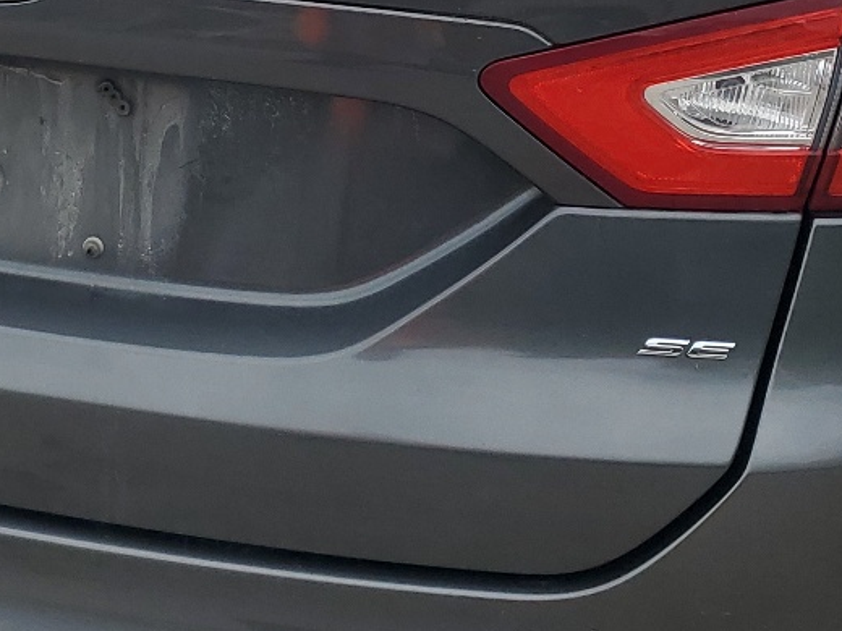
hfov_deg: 23.7
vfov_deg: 18.0
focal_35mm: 80
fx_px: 1946
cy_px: 3
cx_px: 58
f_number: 1.5
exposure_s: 1/2500
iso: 50
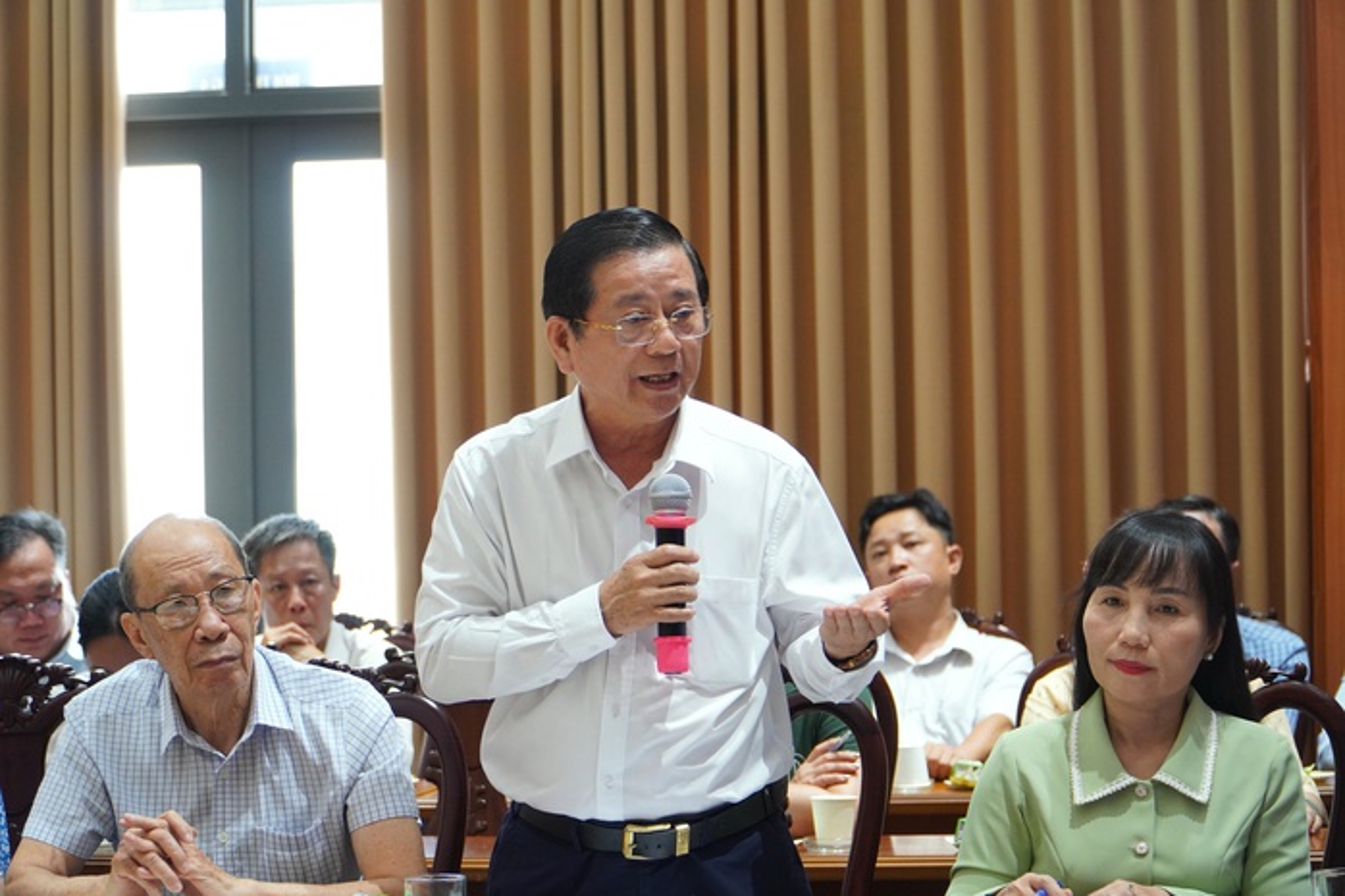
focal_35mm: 106
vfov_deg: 12.9
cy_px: 448
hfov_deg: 19.2
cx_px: 672
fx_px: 3978
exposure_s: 1/125
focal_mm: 71
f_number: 4
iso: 1000
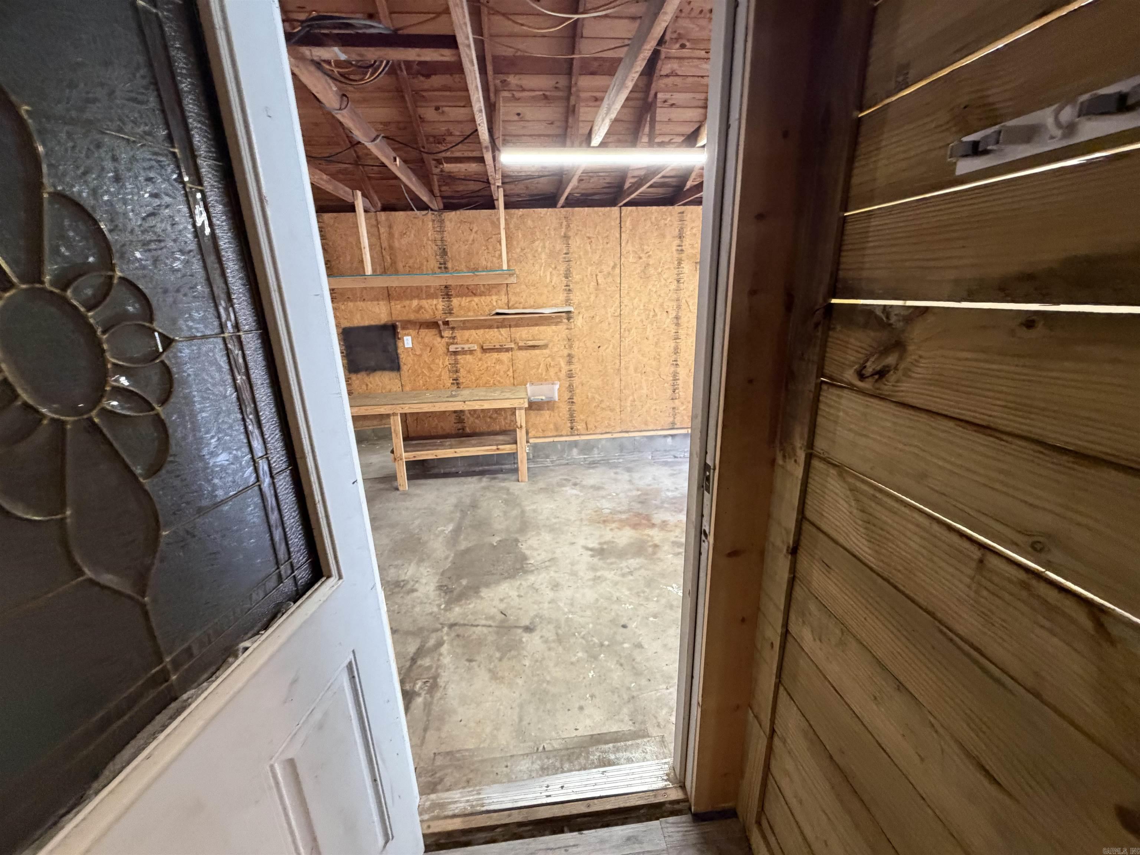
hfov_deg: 102.1
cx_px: 570
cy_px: 428
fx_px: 461
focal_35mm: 14
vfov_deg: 85.7
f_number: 2.2
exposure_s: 1/60
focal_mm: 2.22
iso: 400
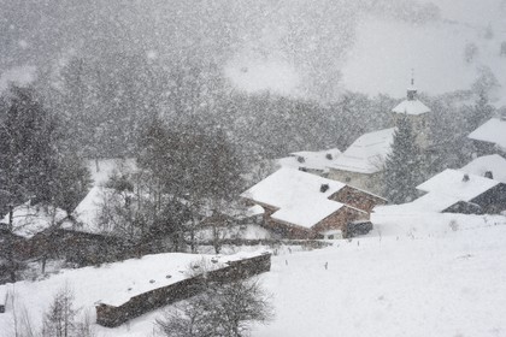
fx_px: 2389
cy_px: 168
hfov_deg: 12.1
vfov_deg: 8.1
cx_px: 253
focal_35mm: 170
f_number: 9
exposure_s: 1/250
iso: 200
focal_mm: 170
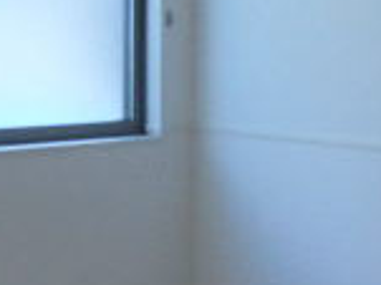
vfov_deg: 14.5
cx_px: 290
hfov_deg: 19.1
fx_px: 1122
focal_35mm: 102
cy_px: 161
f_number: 3.2
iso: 200
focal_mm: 4.3
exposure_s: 1/60
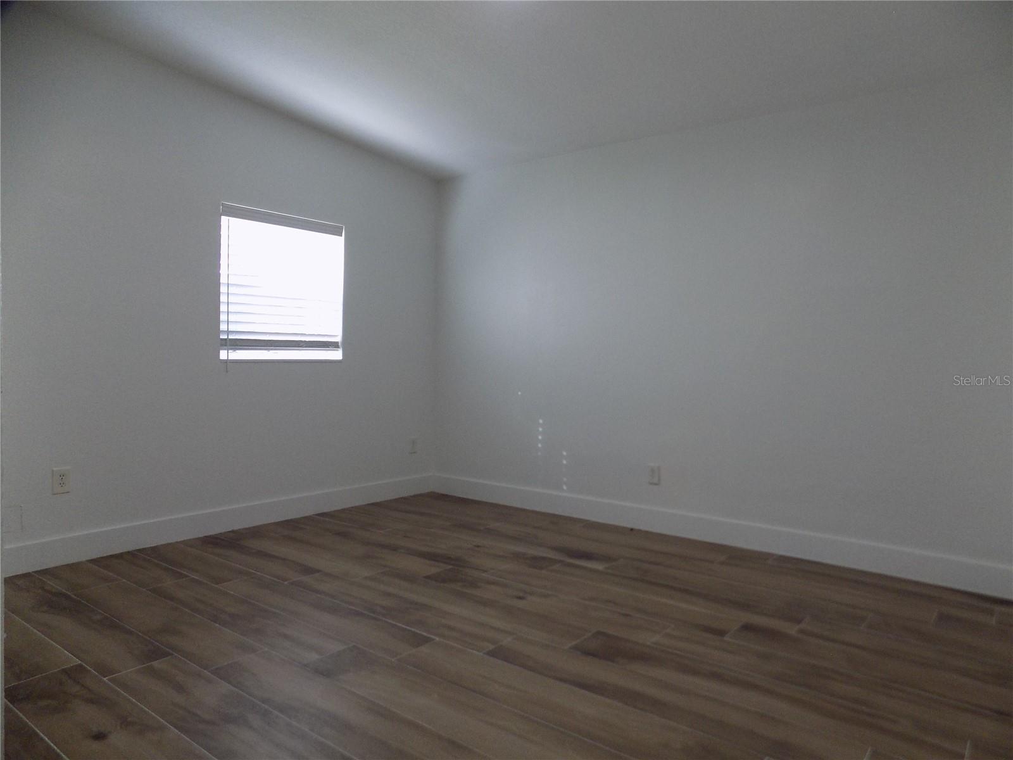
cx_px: 506
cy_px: 380
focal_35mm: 23
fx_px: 673
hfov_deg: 73.9
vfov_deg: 58.9
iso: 160
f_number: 3.1
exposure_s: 1/30
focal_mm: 4
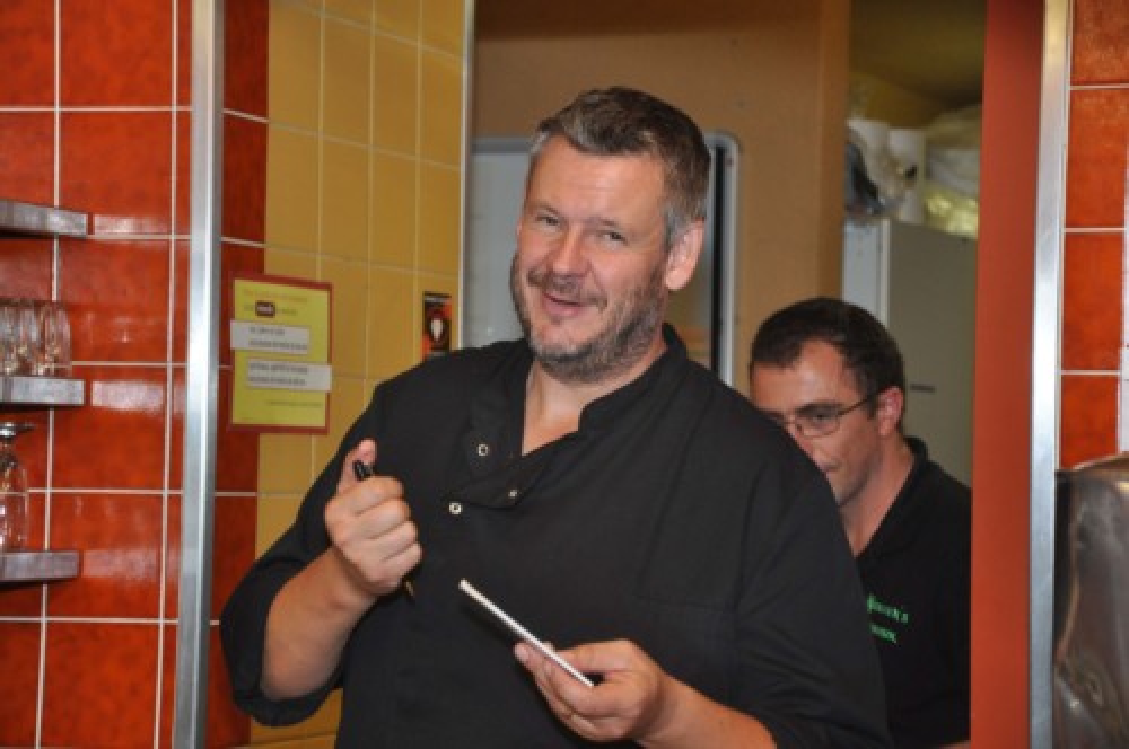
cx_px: 564
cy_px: 374
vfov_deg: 11.4
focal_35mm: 120
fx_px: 3758
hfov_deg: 17.1
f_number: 5.3
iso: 800
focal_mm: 80
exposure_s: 1/60
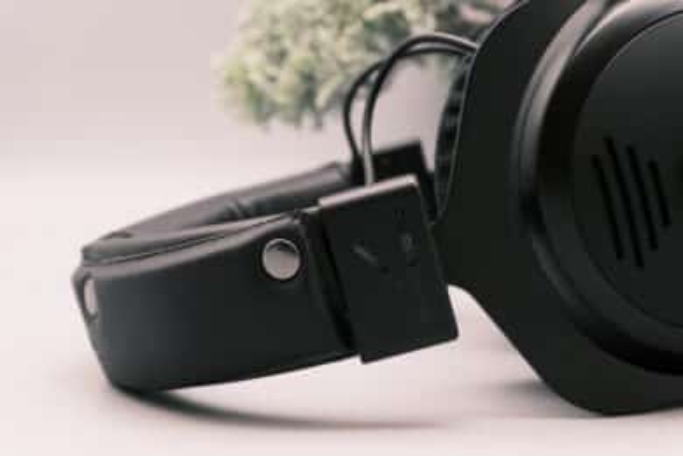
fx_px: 1423
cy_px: 228
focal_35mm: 75
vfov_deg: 18.2
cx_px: 342
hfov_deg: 27.0
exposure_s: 1/150
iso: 2500
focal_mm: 50
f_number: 8
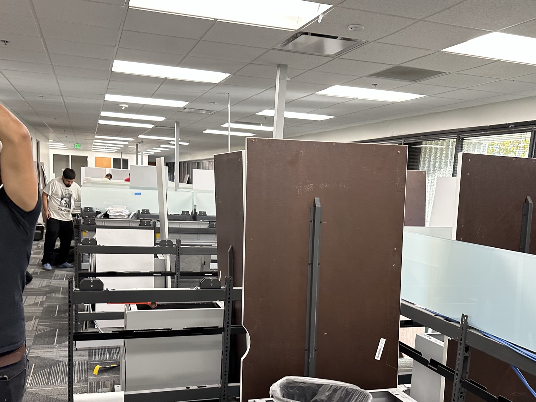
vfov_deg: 42.5
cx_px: 242
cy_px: 260
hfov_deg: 55.3
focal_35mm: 33
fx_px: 511
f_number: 1.78
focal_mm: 6.86
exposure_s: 1/88
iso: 250
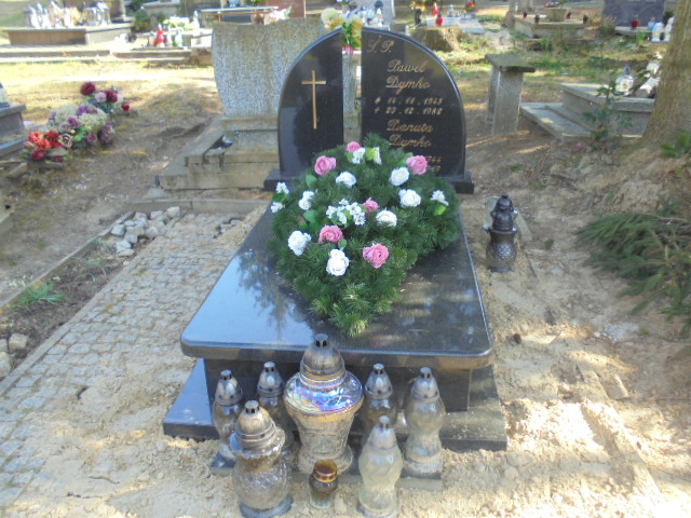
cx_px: 346
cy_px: 259
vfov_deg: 48.2
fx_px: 579
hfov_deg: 61.7
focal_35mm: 29
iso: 100
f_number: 3.7
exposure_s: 1/60
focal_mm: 5.3
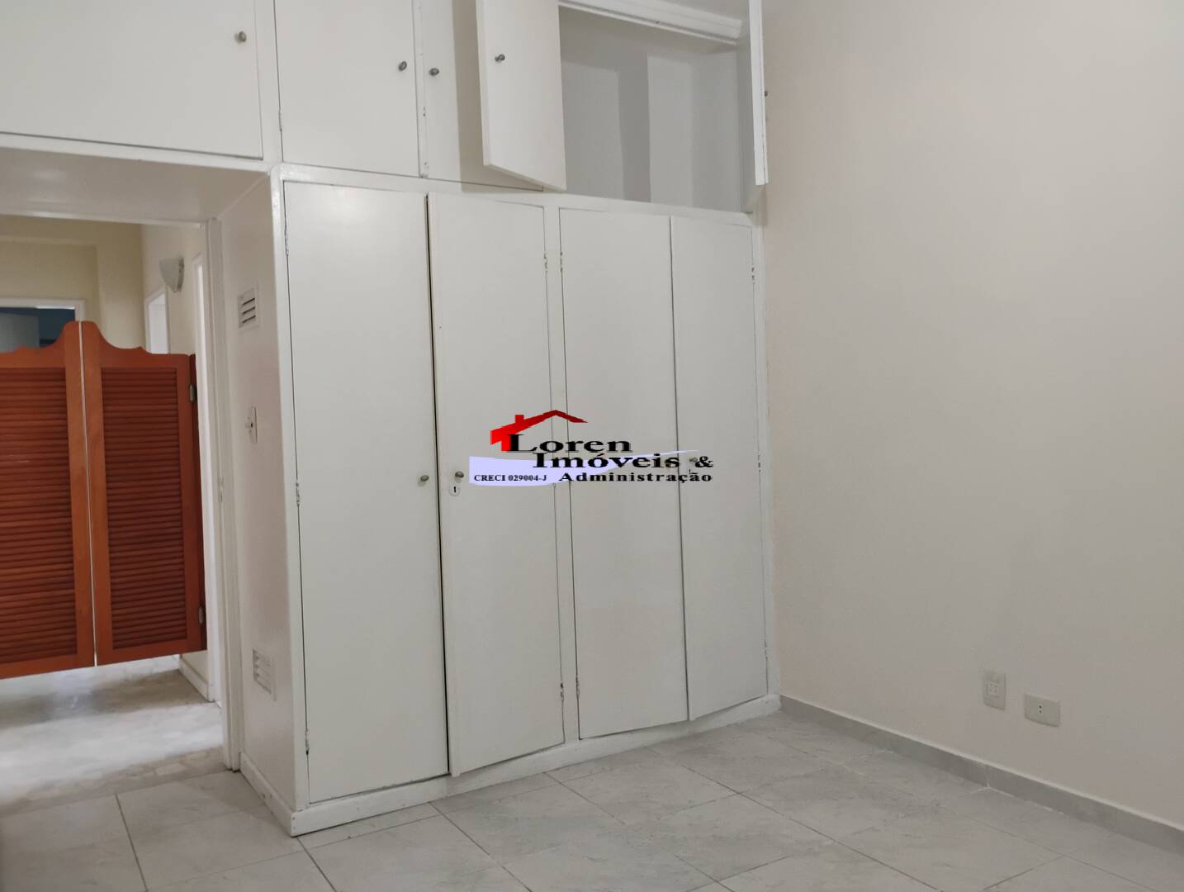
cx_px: 592
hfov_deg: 63.4
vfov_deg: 49.9
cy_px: 446
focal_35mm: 28
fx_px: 959
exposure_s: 1/30
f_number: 1.8
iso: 1428
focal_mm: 4.26
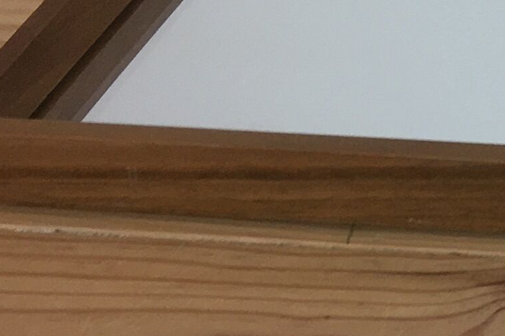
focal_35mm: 162
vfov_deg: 8.5
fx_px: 2271
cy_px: 103
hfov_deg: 10.8
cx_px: 1223
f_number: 2.2
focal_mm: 4.15
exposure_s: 1/33
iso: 25
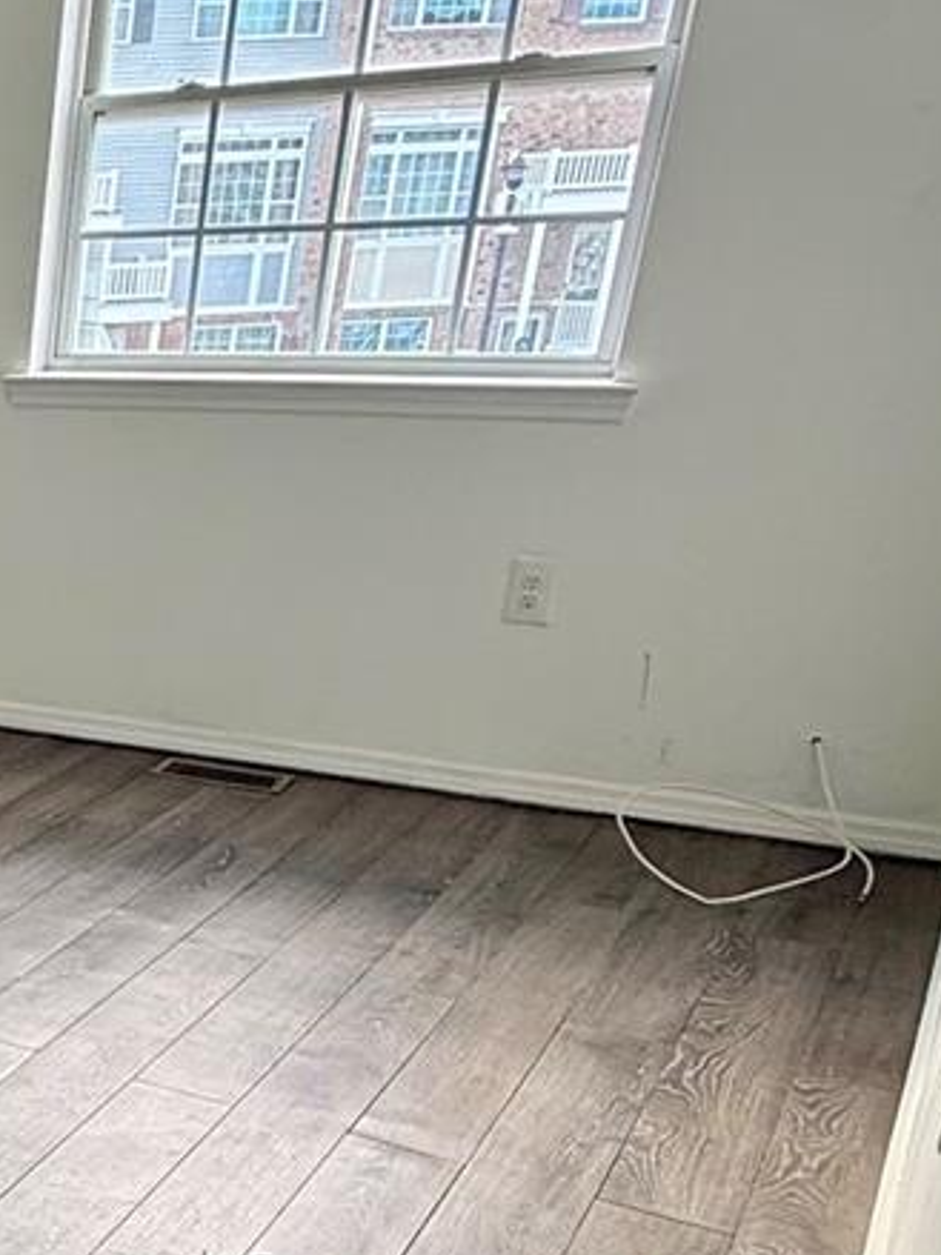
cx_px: -621
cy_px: 975
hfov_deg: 22.1
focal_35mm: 49
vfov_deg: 37.7
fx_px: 1777
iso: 80
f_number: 2.2
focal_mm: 2.22
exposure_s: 1/99
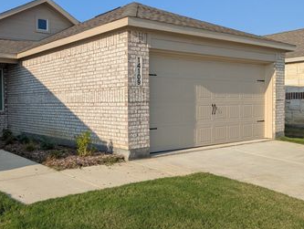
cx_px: 79
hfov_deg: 49.4
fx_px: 317
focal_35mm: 36
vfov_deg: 39.8
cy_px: 118
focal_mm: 6.81
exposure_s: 1/2217
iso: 42
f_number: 1.85
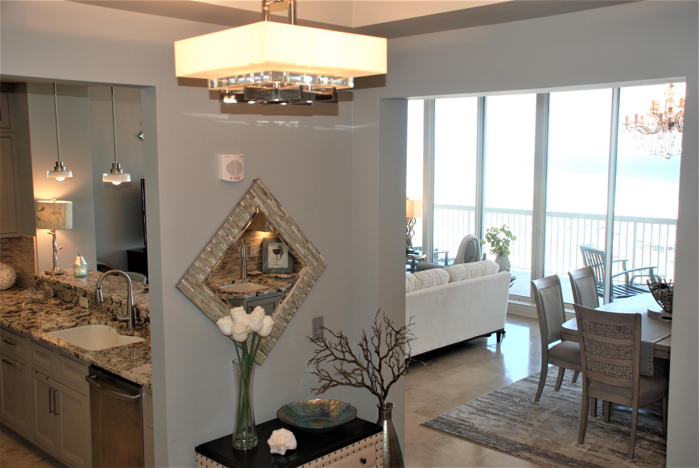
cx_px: 350
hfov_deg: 53.1
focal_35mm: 36
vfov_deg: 37.0
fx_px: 700
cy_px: 234
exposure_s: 1/60
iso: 200
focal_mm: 24
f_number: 4
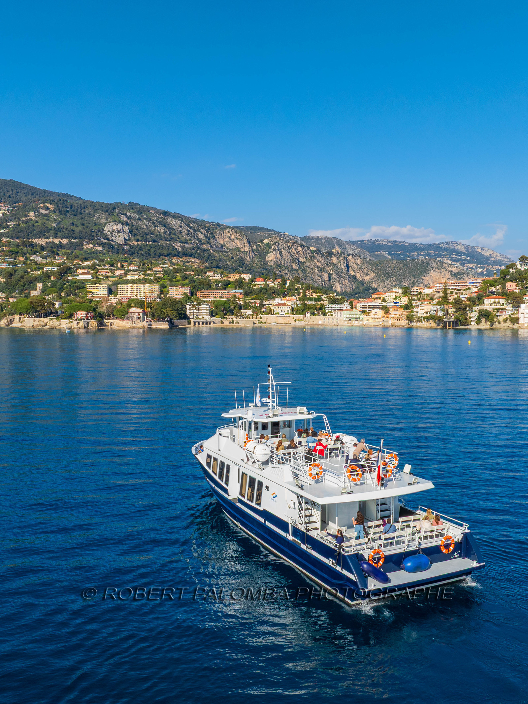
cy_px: 352
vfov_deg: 71.6
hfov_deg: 56.8
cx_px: 264
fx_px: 488
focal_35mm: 24
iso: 100
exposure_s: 1/200
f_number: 9
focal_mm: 12.3
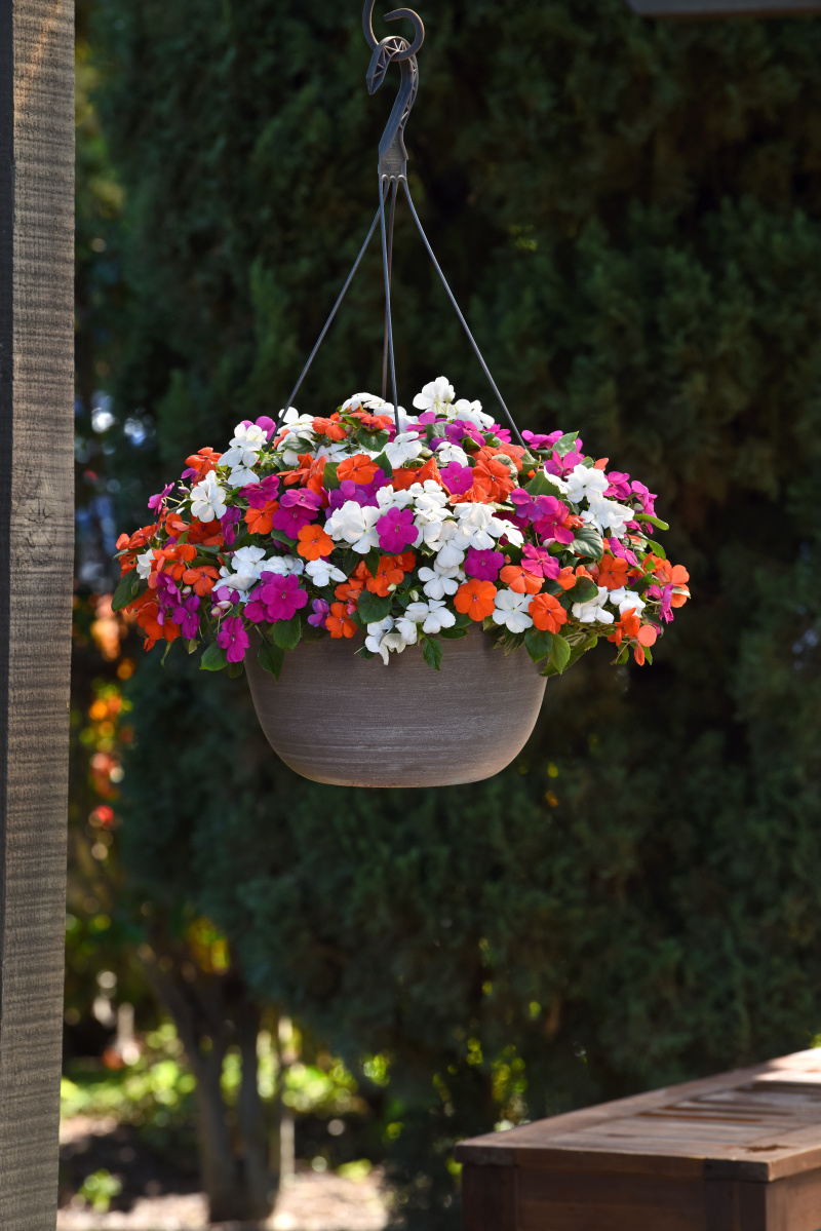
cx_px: 410
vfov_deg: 11.1
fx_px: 6324
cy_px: 616
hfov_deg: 7.4
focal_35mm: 185
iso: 400
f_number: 8
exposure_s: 1/200
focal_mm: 185
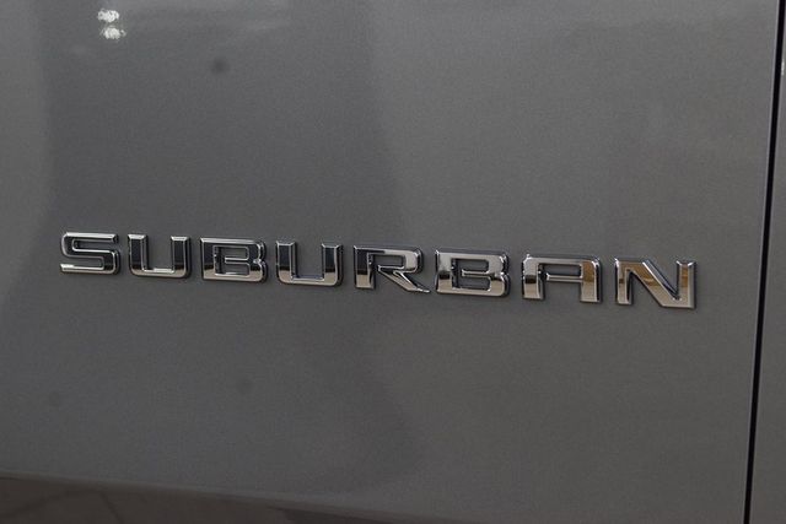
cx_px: 393
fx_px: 2293
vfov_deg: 13.0
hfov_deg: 19.5
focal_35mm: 105
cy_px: 262
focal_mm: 70
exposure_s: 1/30
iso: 1400
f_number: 7.1
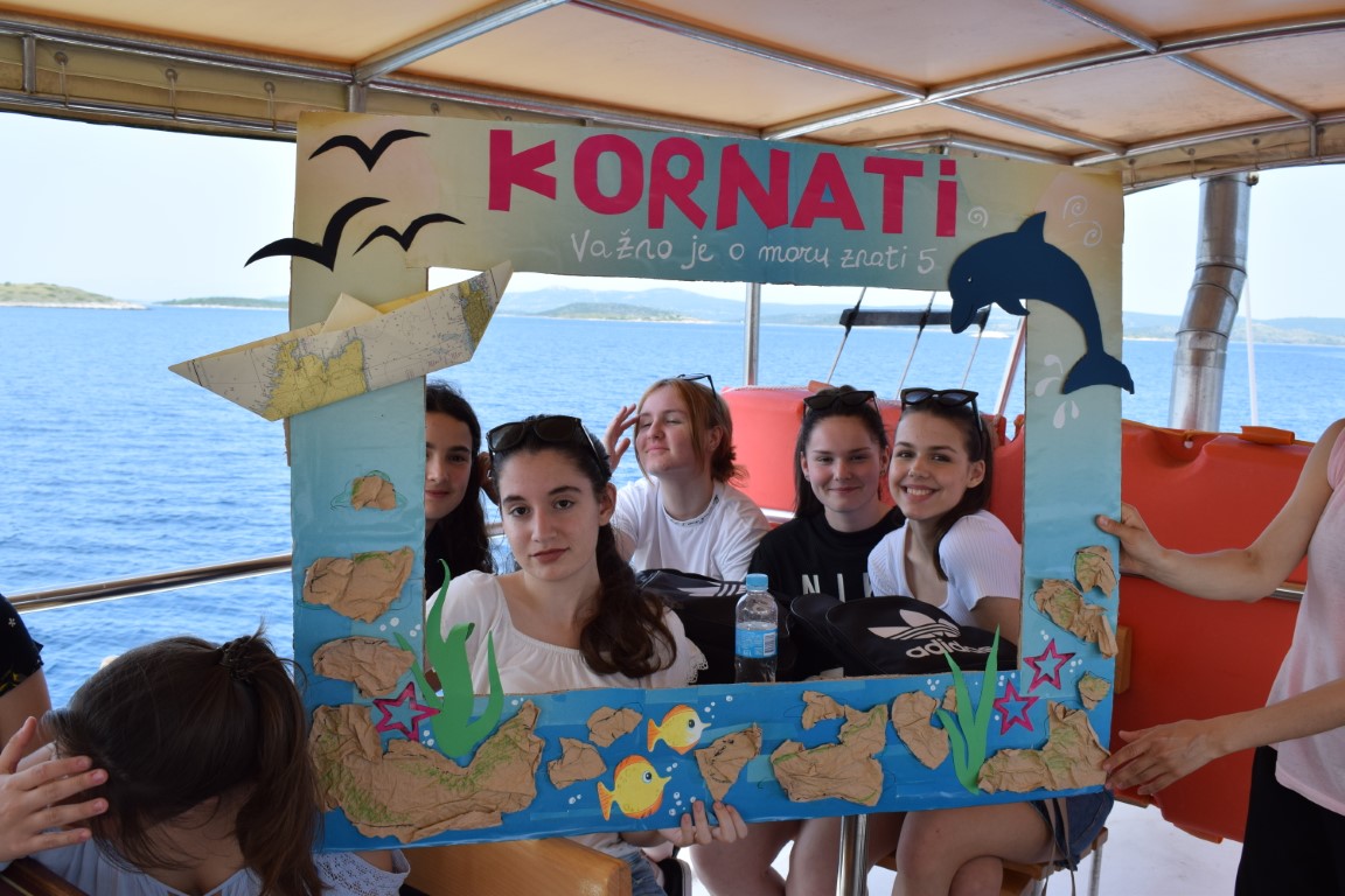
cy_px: 448
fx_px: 1345
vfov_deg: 36.9
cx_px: 672
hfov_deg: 53.1
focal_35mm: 36
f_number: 8
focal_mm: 24
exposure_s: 1/250
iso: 200
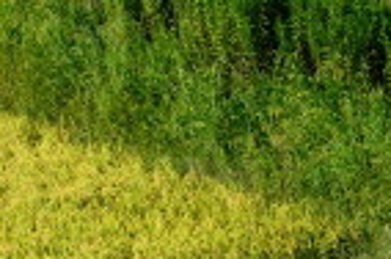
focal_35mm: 368
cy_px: -405
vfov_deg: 3.7
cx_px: -22
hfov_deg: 5.6
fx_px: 3987
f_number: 11
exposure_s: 1/125
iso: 100
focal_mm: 31
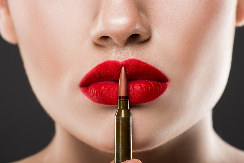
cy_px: 82
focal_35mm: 105
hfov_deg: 19.4
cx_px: 122
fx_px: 712
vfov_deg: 13.1
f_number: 10
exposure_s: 1/200
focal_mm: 105
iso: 100
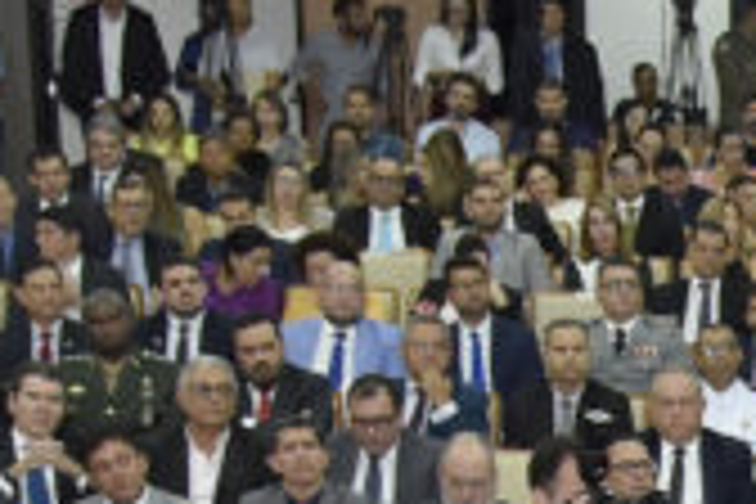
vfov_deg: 8.9
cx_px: 1616
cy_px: 958
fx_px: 3066
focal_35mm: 146
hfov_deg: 12.1
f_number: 7.1
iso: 2500
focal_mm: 24
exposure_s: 1/125
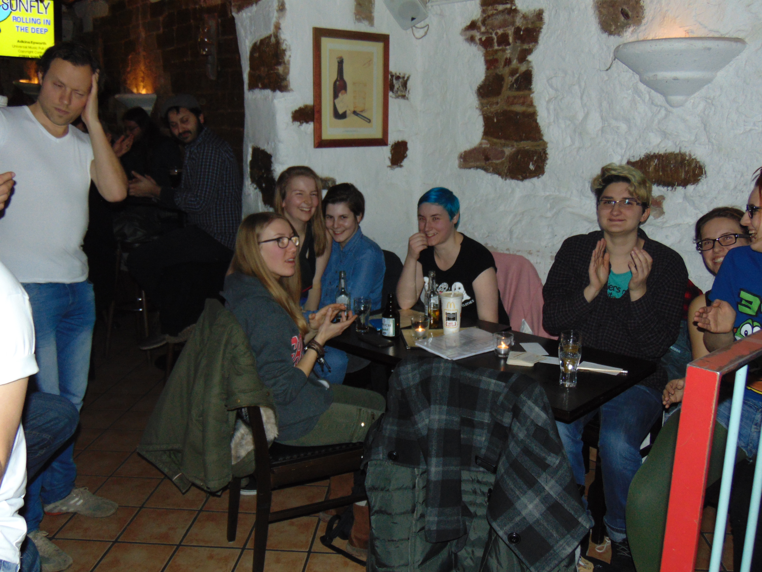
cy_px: 286
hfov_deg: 55.4
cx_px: 381
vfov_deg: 42.9
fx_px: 726
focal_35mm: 33
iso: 200
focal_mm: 5.8
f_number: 3.2
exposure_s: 1/50
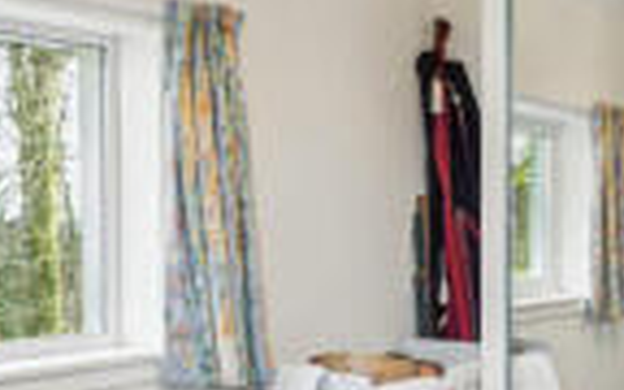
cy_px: 223
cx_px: 481
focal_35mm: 56
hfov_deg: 35.5
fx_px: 947
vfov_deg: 23.3
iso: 800
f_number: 5.6
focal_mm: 11
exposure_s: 1/100
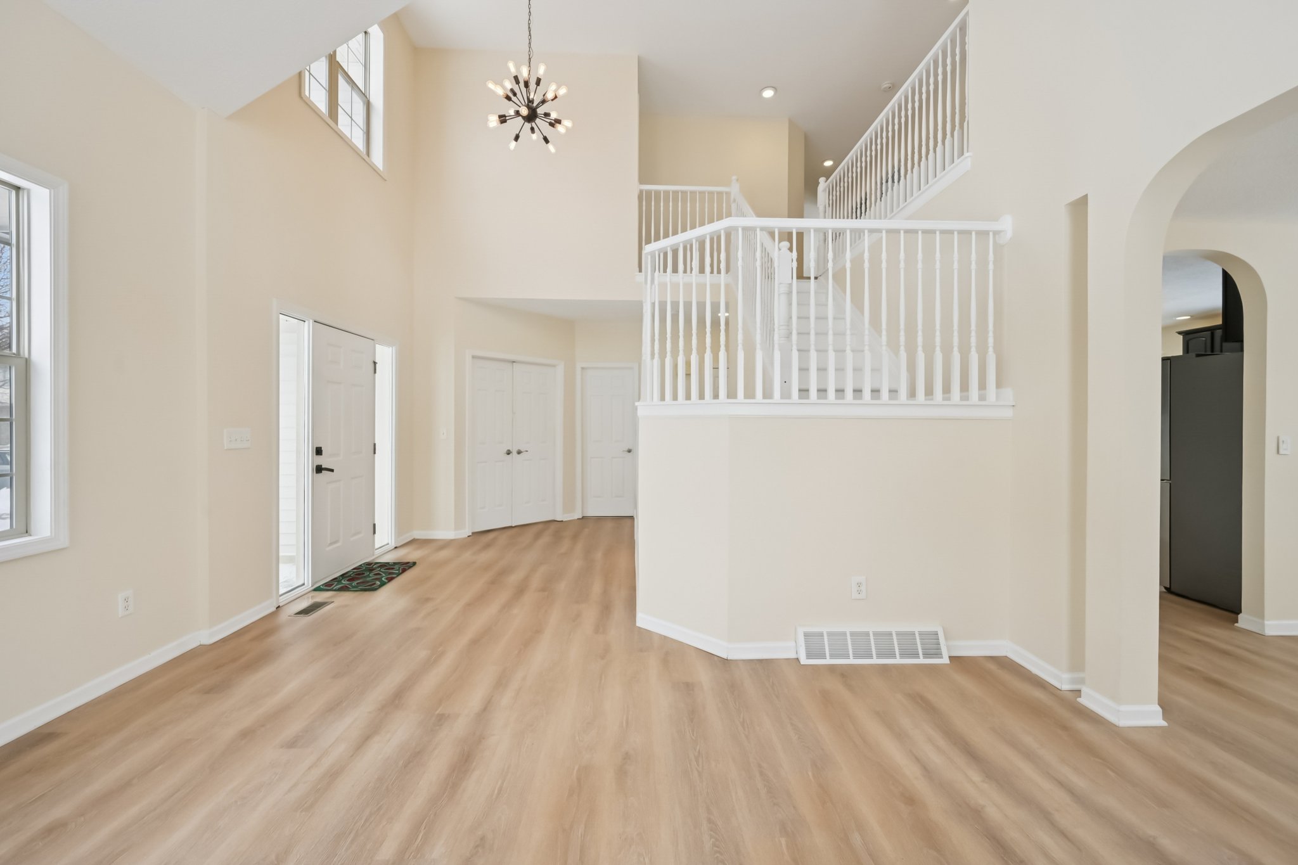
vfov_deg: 81.2
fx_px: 505
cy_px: 432
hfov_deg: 104.3
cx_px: 649
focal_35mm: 14
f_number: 8
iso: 500
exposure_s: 1/250
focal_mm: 14
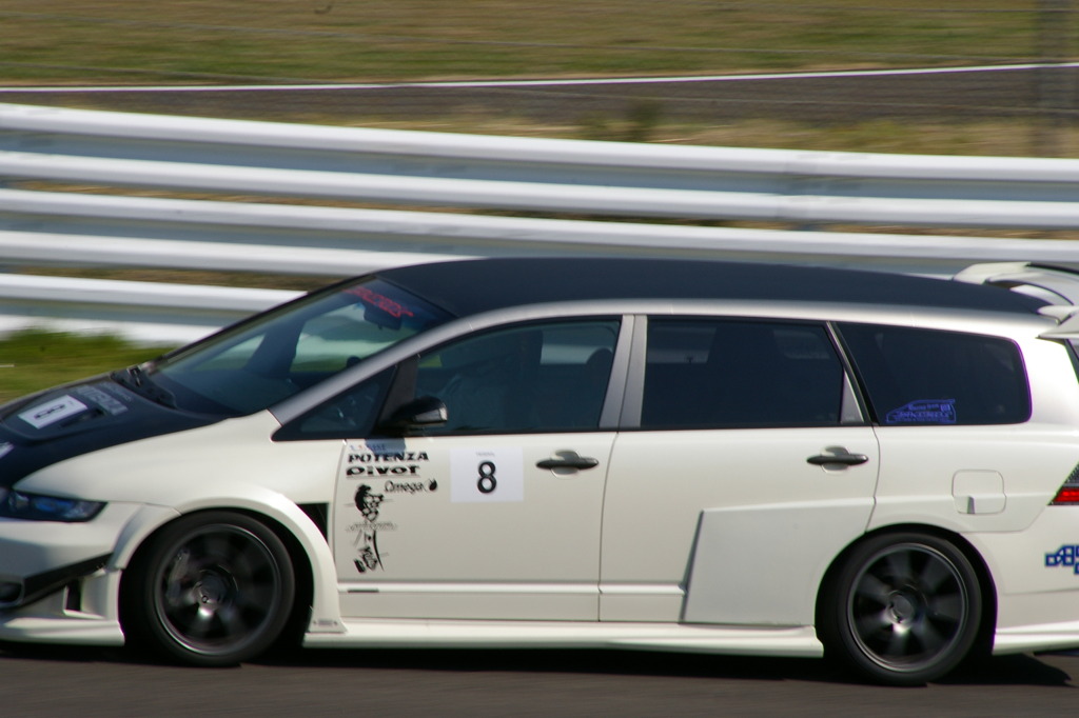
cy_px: 359
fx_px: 11235
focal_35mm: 375
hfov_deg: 5.5
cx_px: 540
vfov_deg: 3.7
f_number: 19
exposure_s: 1/125
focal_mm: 250
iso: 200
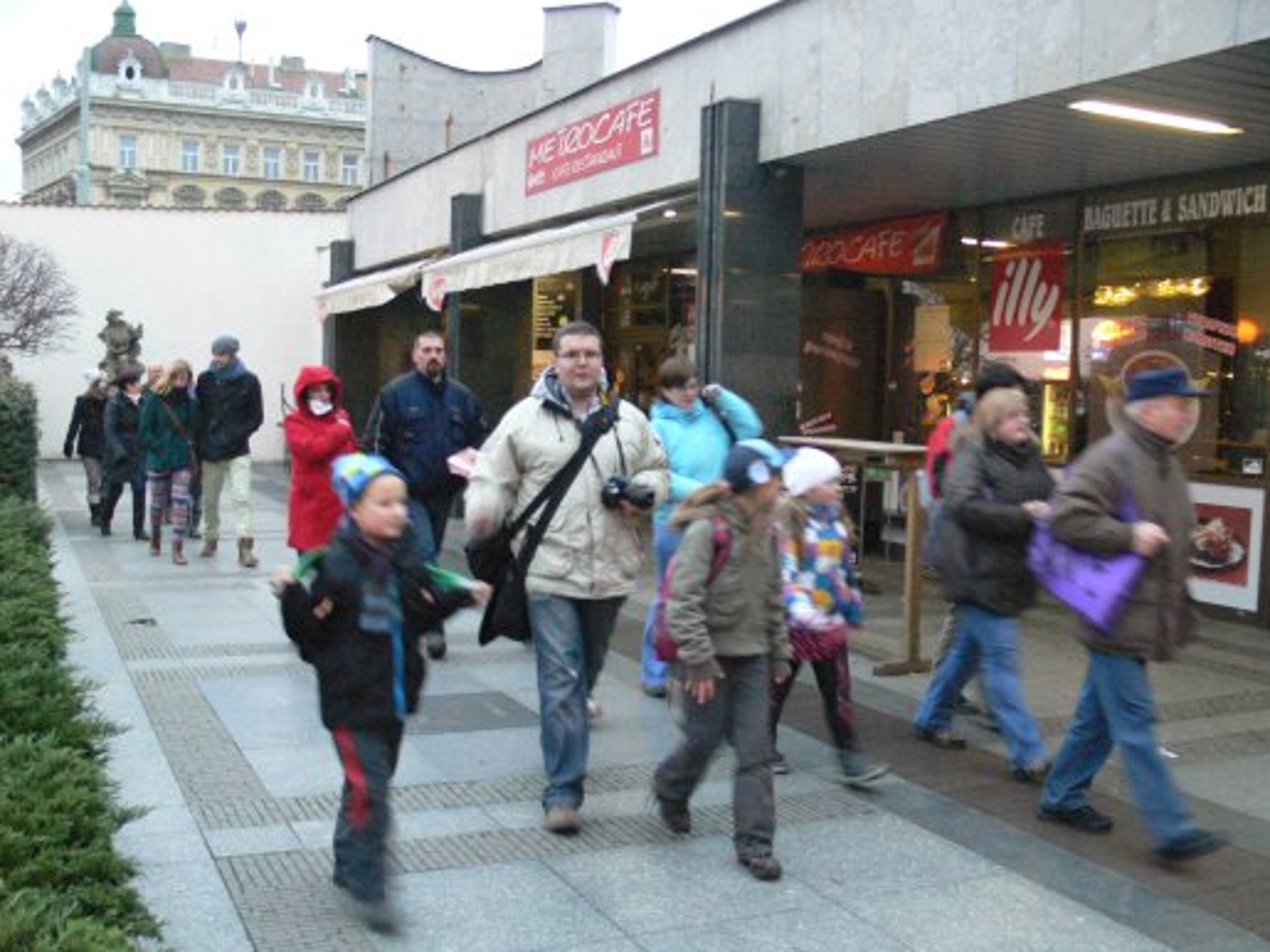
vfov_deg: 38.6
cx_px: 621
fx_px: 1357
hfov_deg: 50.1
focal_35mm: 37
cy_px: 493
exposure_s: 1/25
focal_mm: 7.4
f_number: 2.8
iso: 400
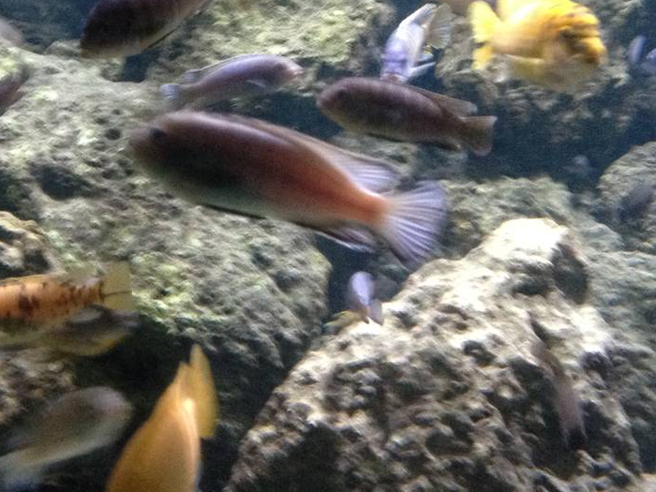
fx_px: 1516
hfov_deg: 24.3
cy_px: 62
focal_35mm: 80
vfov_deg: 18.2
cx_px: 200
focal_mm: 4.28
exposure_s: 1/20
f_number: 2.4
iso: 320
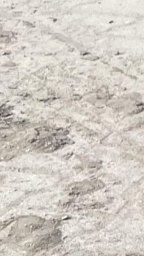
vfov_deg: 11.7
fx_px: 1241
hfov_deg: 5.0
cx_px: 770
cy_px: 26
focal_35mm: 183
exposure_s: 1/629
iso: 32
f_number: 1.6
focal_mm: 4.2
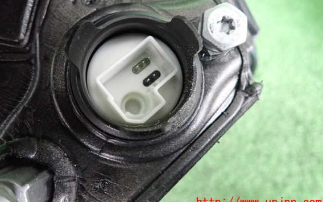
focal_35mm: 28
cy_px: 82
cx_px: 154
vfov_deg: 44.3
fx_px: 246
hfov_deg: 66.4
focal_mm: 4.5
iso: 800
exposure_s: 1/30
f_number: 2
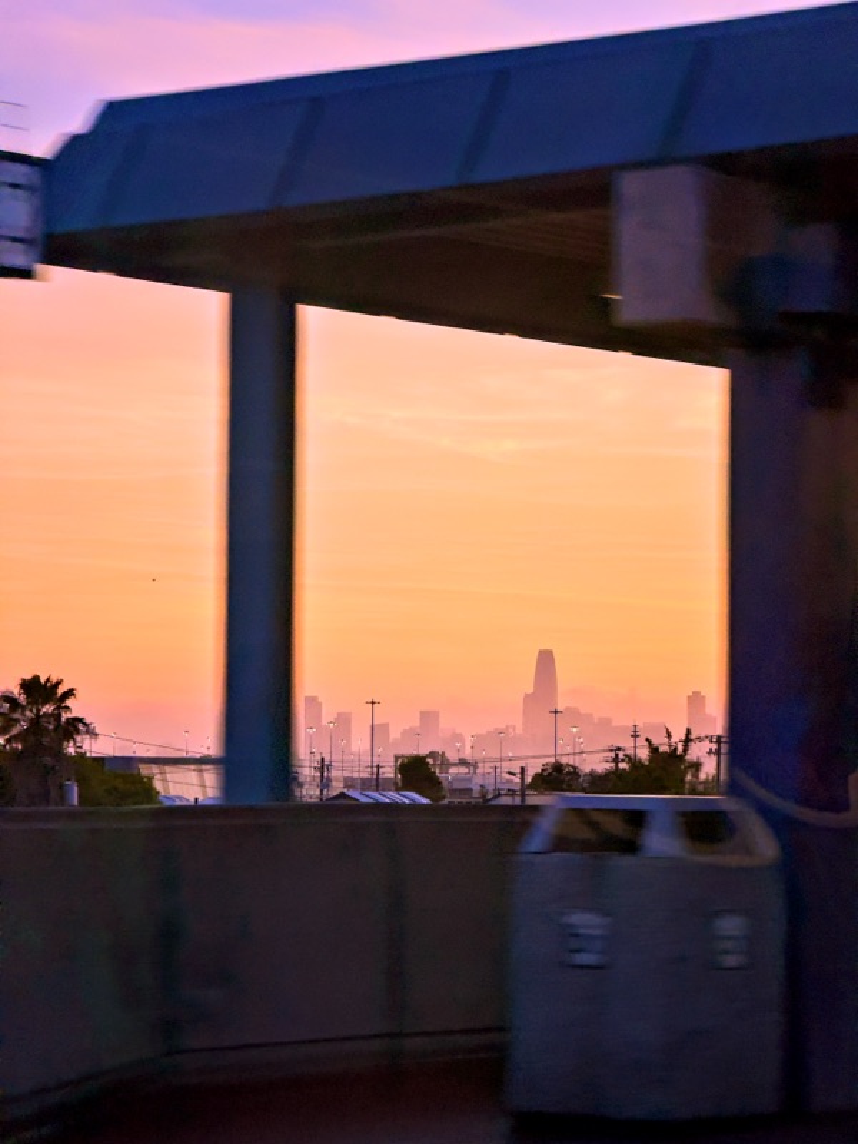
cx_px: 429
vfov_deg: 16.4
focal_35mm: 120
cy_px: 572
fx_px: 3966
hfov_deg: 12.3
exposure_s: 1/120
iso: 160
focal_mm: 15.66
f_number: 2.8
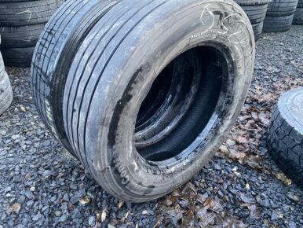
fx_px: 254
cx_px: 139
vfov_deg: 48.2
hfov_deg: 61.5
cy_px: 103
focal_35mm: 29
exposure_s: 1/43
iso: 500
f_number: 1.8
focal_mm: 4.25
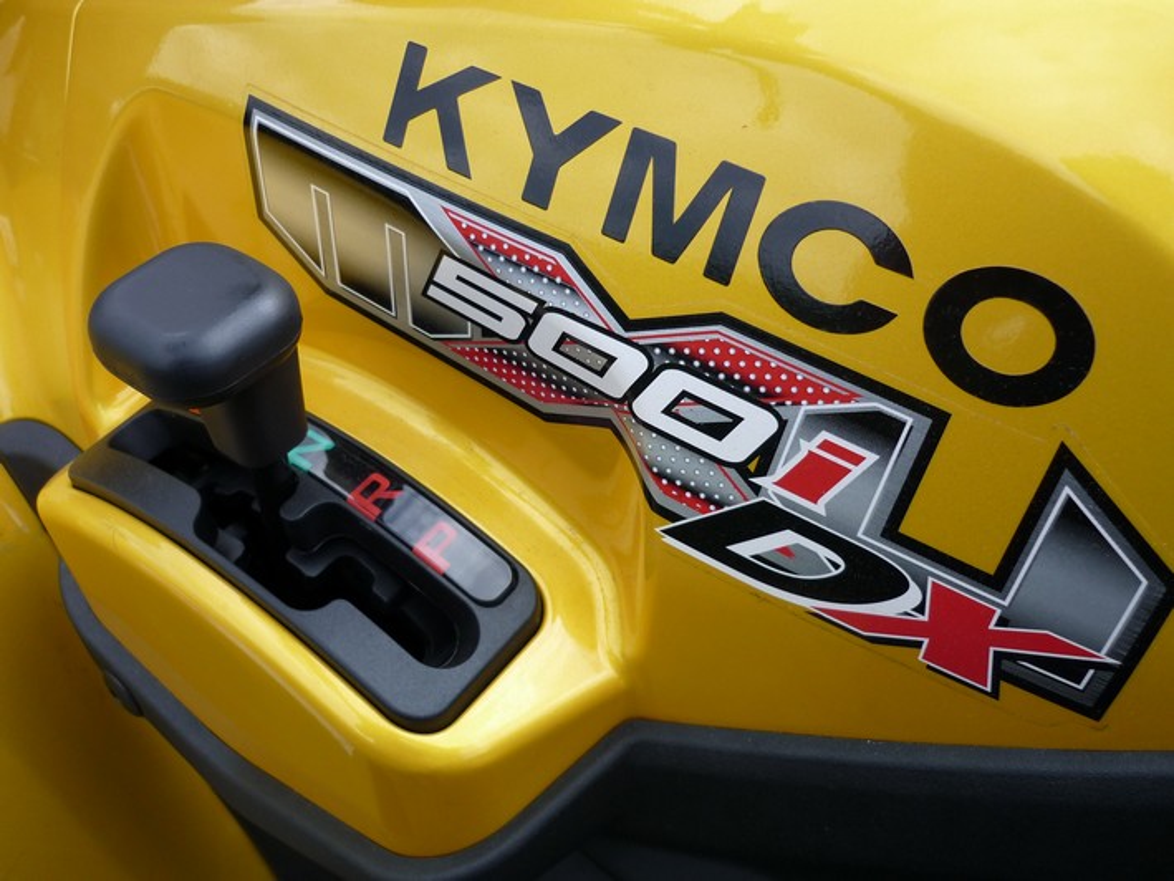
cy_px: 440
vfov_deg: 43.0
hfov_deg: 55.3
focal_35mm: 33
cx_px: 587
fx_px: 1119
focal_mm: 5.5
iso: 80
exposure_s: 1/320
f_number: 2.8
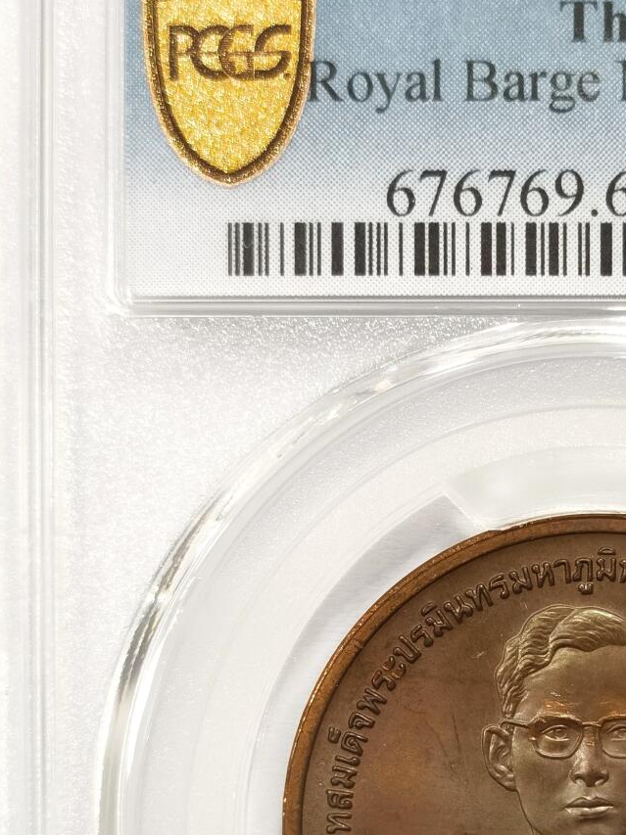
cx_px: 594
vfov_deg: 17.2
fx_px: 2751
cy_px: 580
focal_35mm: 114
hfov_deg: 12.9
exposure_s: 1/100
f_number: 16
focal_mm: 5.56
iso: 160
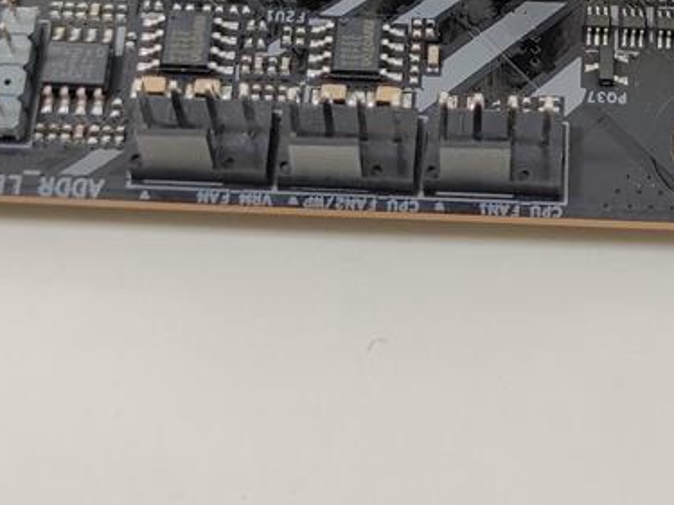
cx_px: 552
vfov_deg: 14.3
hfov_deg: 19.4
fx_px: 1946
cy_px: -94
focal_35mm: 100
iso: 66
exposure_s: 1/100
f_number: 1.85
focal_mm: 6.78
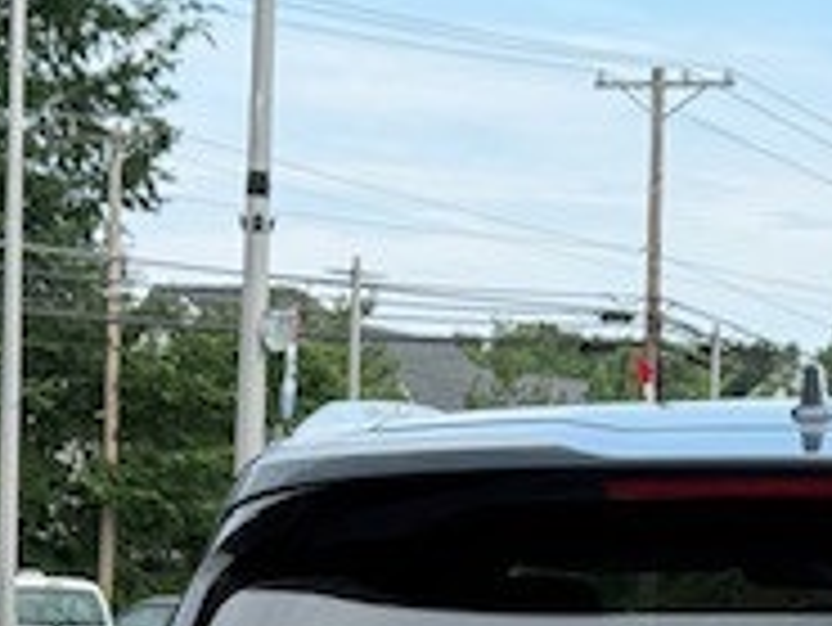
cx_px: 819
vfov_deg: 8.7
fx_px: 3992
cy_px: 1063
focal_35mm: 166
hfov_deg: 11.8
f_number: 1.78
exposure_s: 1/1575
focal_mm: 6.76
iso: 64
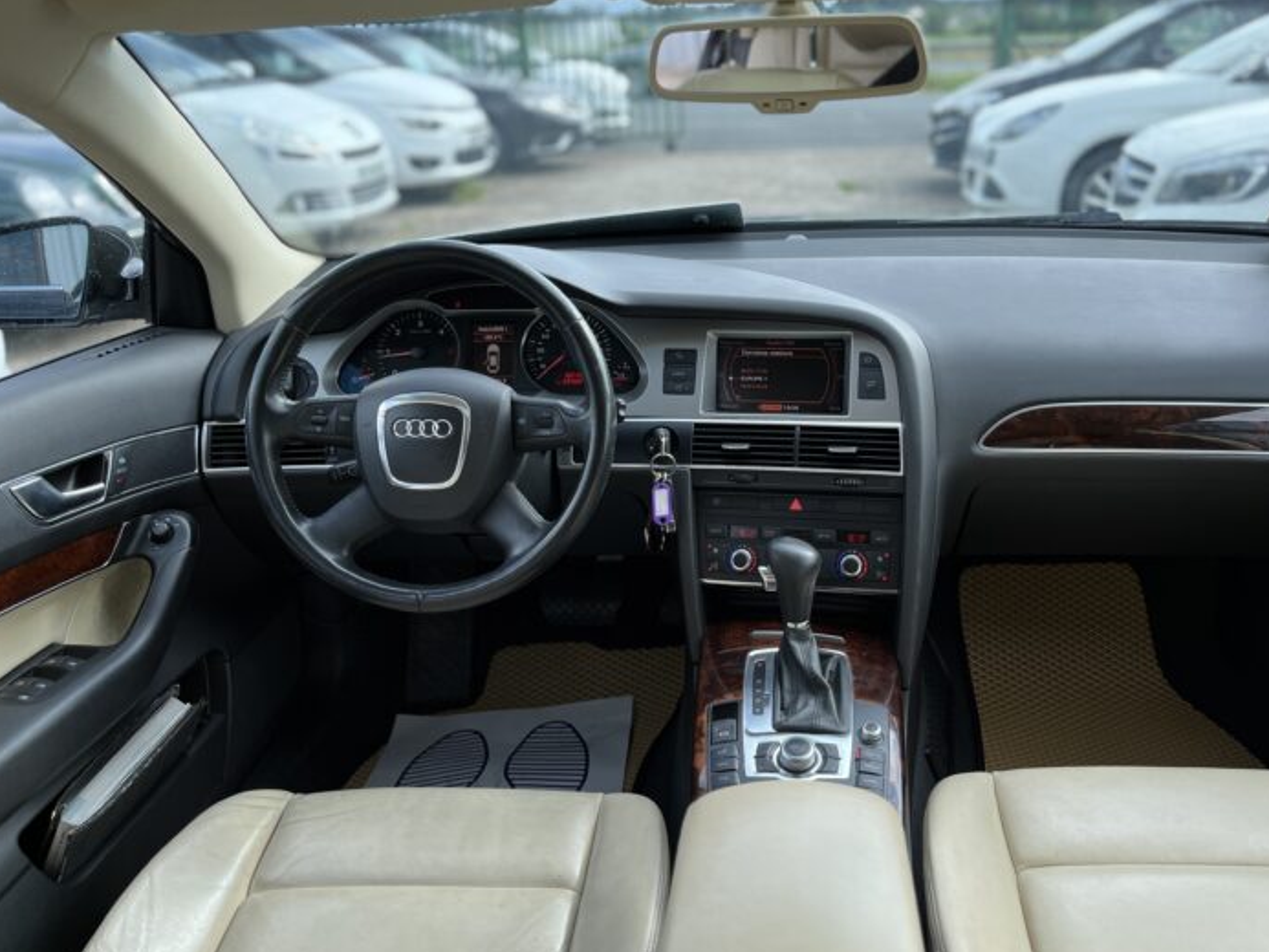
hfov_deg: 59.7
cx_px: 721
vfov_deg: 46.8
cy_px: 458
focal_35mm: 30
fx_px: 1100
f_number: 1.6
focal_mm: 5.1
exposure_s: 1/437
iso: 50
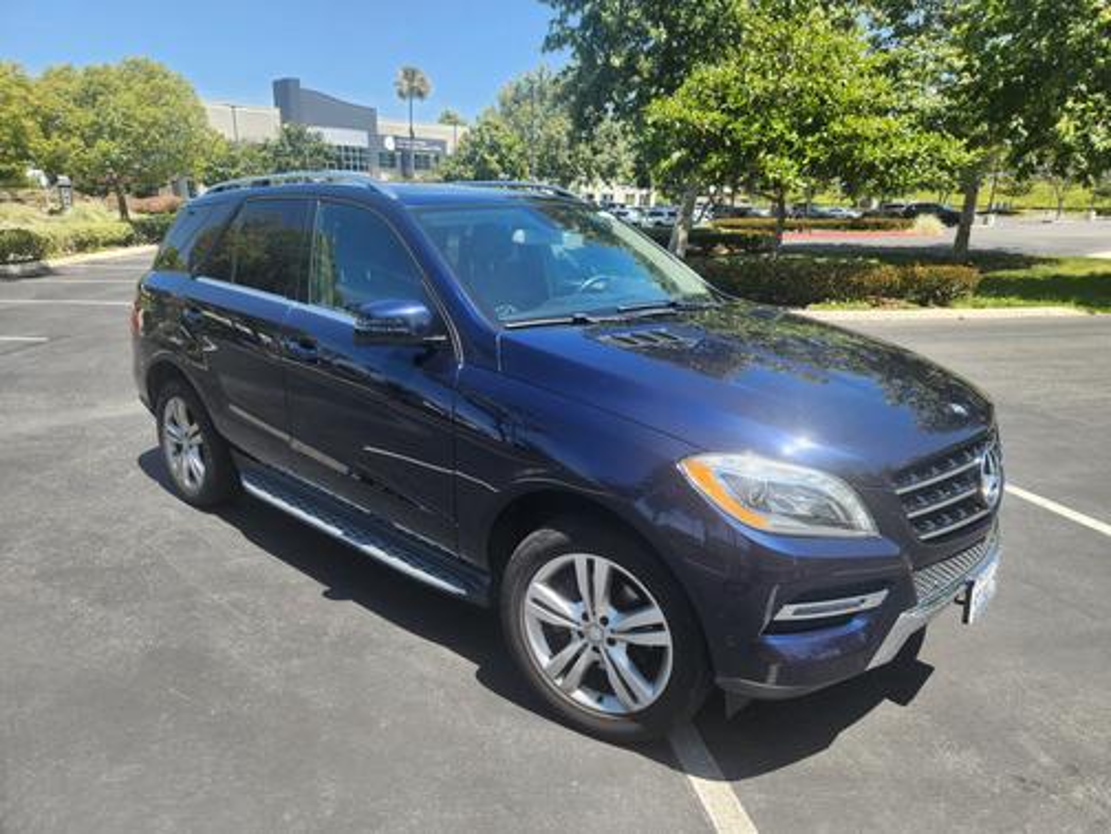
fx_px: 738
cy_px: 417
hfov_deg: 73.9
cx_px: 556
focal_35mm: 23
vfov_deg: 58.9
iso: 20
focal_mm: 5.4
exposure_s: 1/580
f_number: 1.8
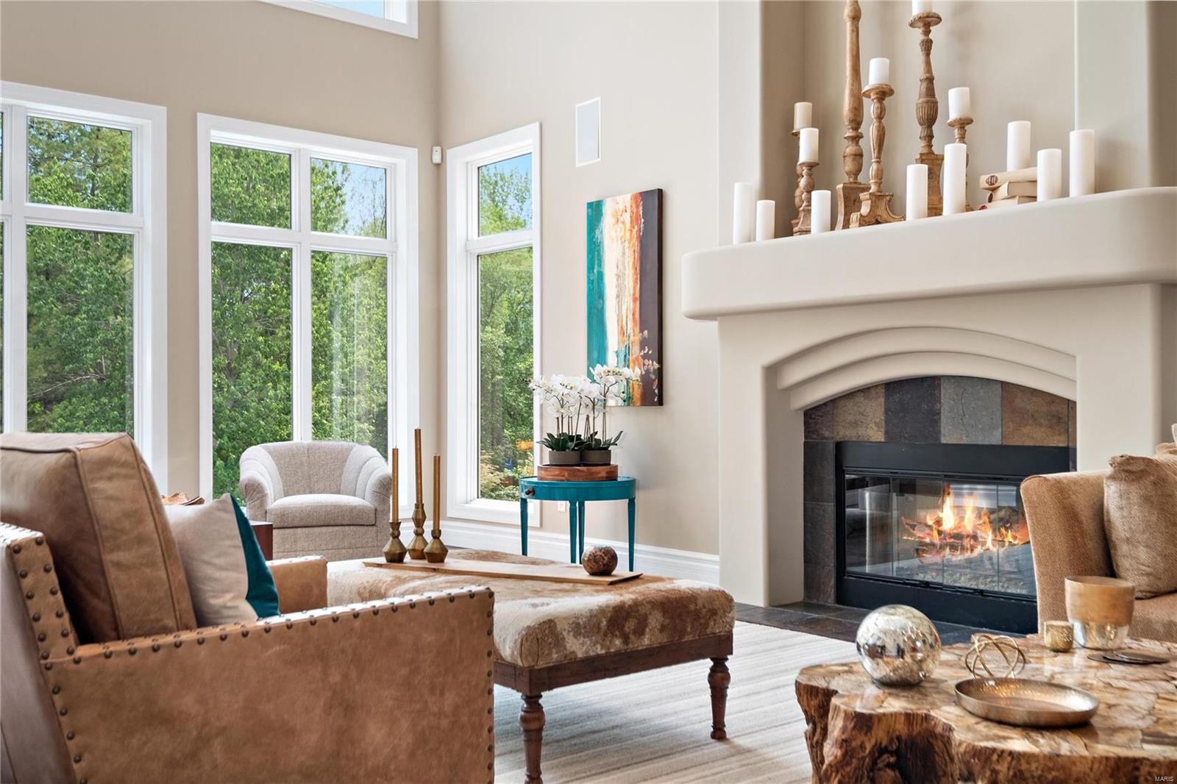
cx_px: 588
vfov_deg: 36.9
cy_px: 392
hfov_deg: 53.1
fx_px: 1177
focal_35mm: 36
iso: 400
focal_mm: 18
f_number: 4
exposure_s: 1/320
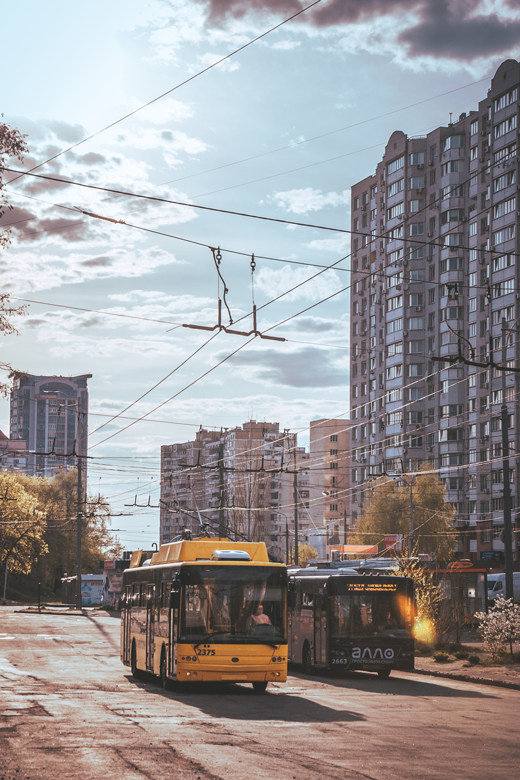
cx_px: 260
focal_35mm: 78
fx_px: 1690
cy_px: 390
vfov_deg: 26.0
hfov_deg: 17.5
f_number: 8
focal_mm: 52
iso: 250
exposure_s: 1/2000
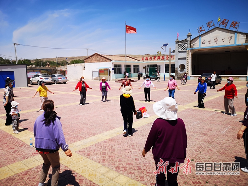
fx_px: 193
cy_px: 93
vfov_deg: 51.4
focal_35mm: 27
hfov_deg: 65.3
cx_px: 124
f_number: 1.8
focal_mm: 5.58
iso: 50
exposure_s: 1/2695
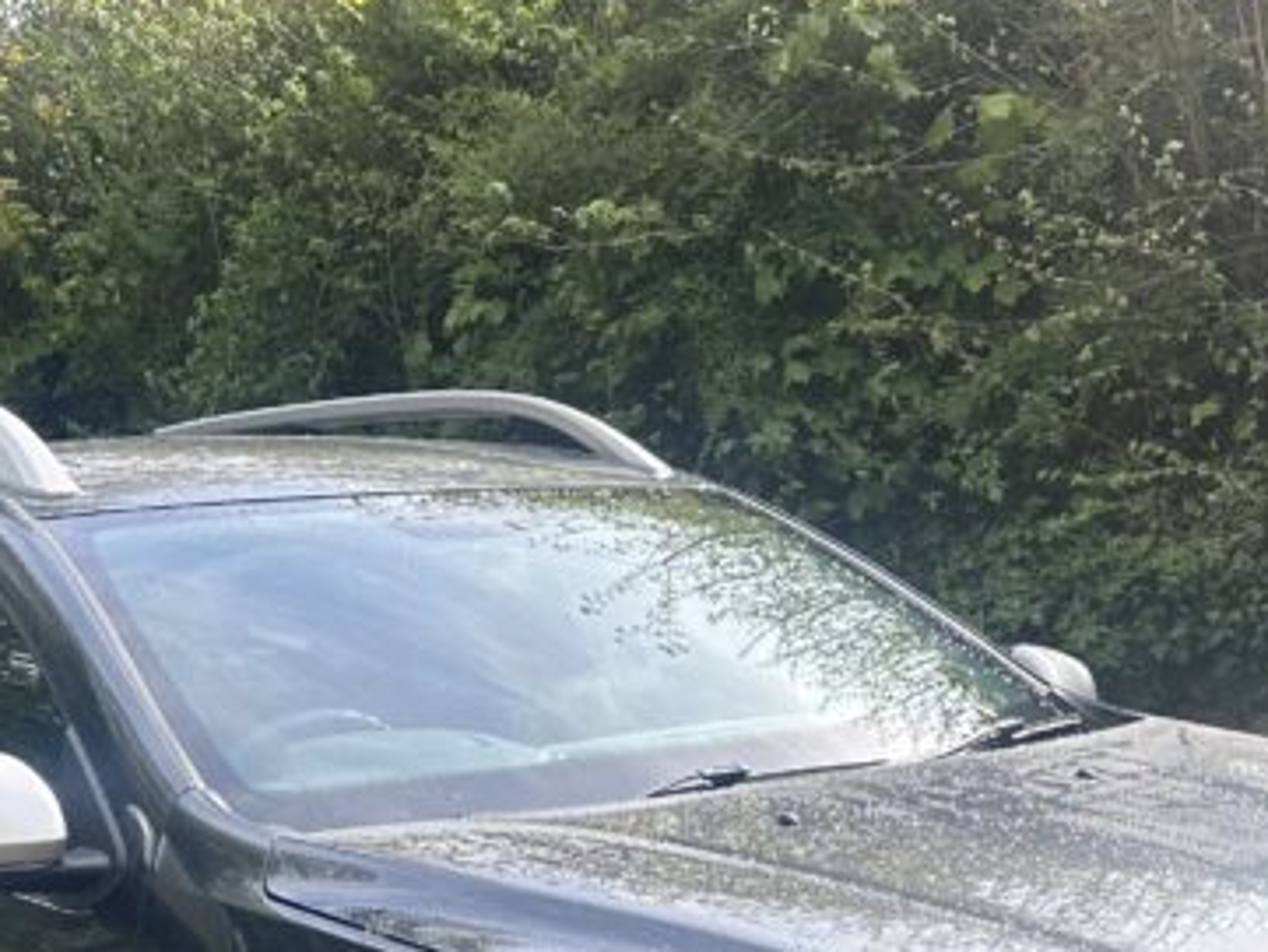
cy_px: 1019
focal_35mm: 68
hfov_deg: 28.6
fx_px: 2492
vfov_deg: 20.7
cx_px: 643
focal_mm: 6.86
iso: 80
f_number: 1.78
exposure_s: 1/971
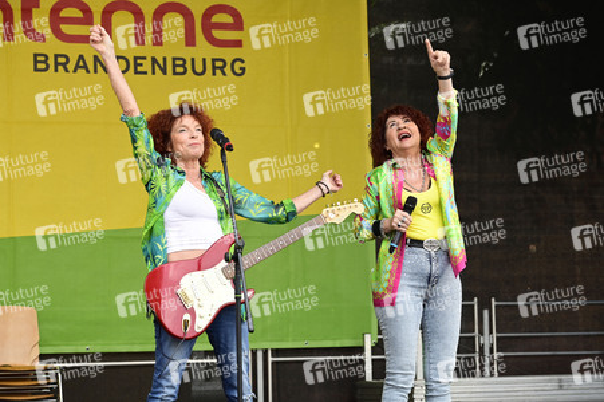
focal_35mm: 105
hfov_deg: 19.5
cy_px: 201
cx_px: 302
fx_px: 1760
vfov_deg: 13.0
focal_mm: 105
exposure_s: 1/200
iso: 250
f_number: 5.6
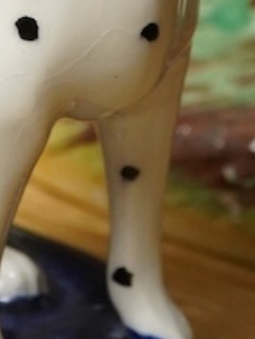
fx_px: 2198
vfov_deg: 8.6
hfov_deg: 6.6
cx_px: 120
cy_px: -173
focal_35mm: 224
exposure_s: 1/160
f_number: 9
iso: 2500
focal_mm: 30
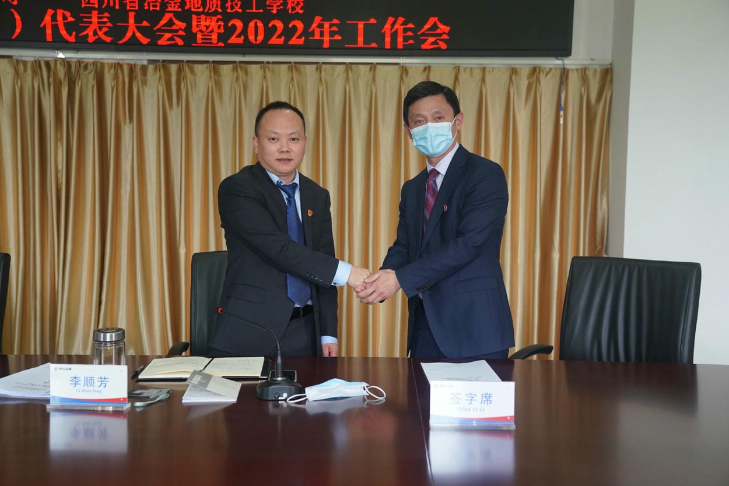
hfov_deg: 44.5
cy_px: 243
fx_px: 891
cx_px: 364
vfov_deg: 30.5
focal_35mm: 44
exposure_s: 1/160
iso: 1250
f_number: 4
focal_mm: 44
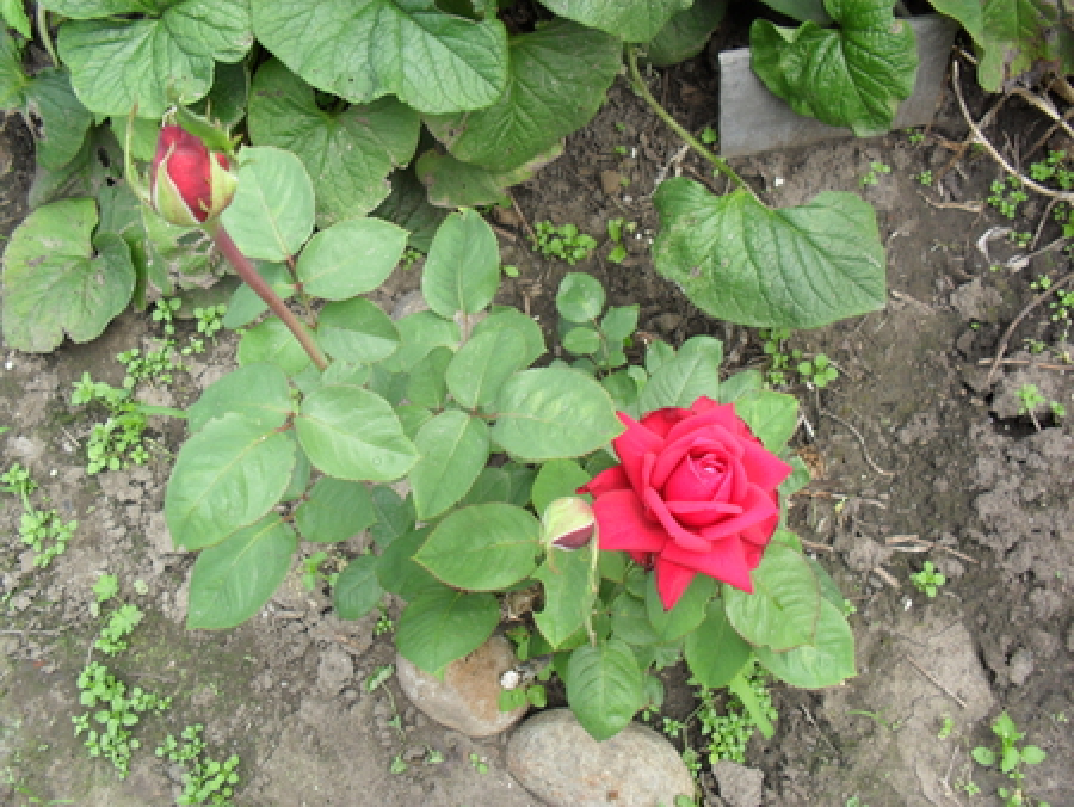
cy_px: 404
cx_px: 537
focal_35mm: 35
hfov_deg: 52.6
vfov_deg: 40.7
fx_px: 1086
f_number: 3.2
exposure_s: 1/180
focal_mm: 6.3
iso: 100
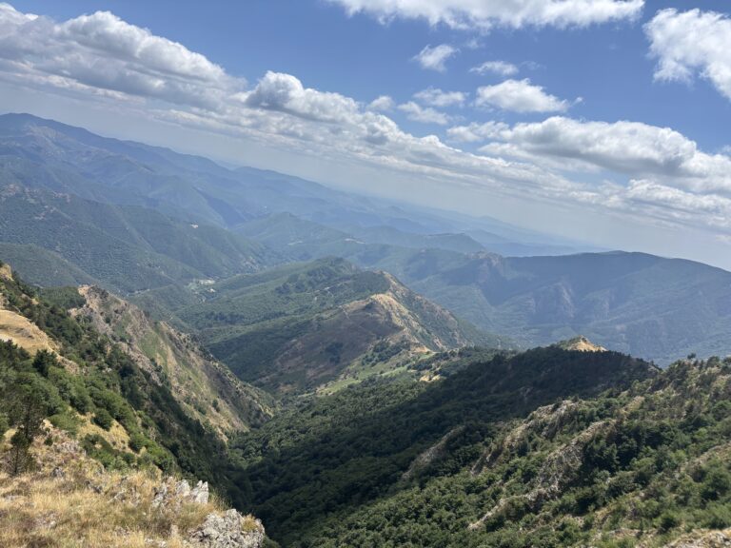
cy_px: 274
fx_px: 549
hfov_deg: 67.3
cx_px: 366
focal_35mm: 26
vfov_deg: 53.1
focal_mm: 5.96
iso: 50
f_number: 1.6
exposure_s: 1/4630
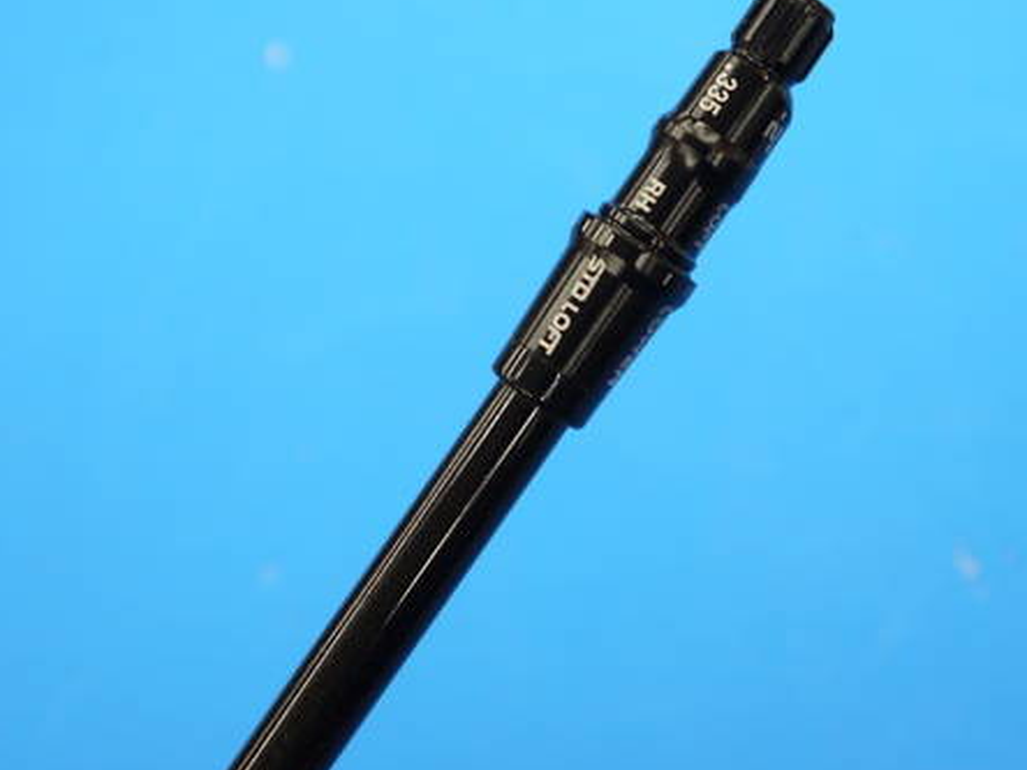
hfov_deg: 25.9
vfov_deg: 19.6
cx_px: 620
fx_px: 2225
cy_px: 259
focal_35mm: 75
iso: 320
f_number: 4.7
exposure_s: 1/60
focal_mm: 26
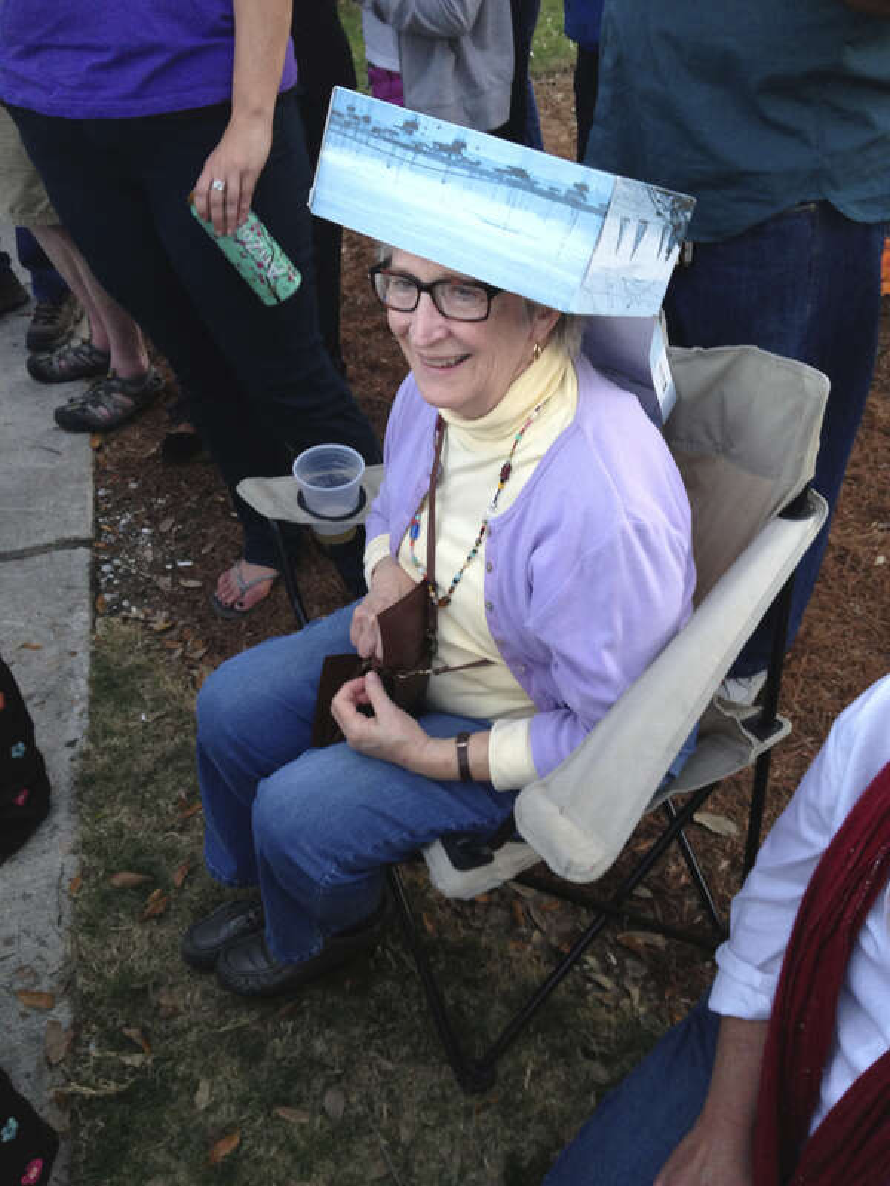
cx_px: 445
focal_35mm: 33
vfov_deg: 55.4
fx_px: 1131
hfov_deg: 42.9
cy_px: 593
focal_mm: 4.13
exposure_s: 1/20
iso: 160
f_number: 2.4
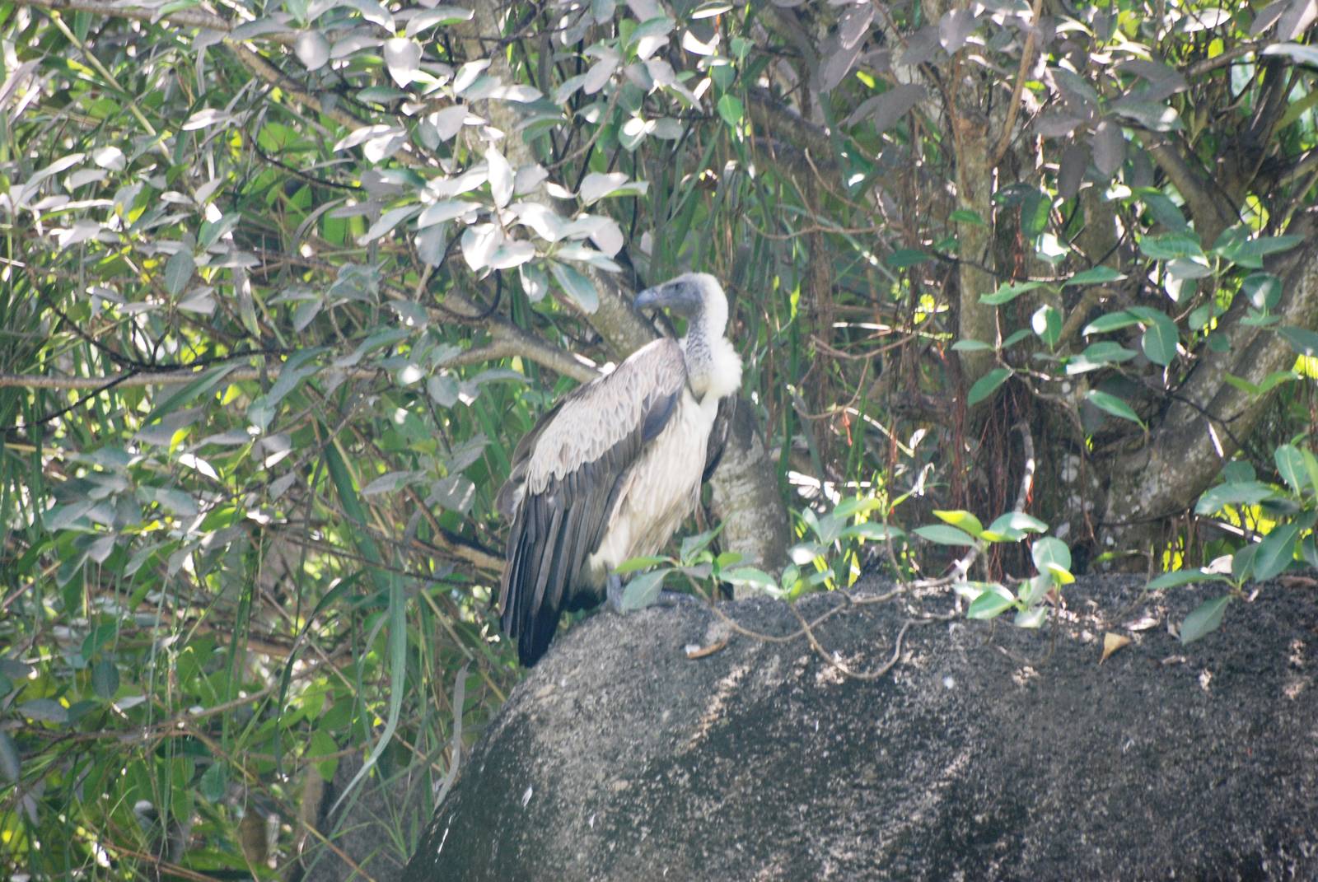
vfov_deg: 3.1
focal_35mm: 450
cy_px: 441
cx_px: 659
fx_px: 16494
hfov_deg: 4.6
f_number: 5.6
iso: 400
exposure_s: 1/125
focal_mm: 300
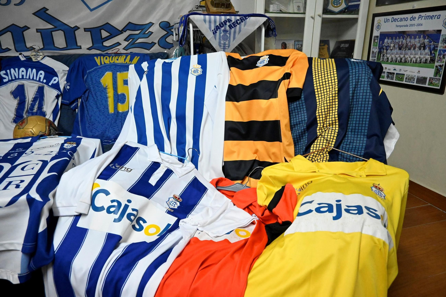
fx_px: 297
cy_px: 148
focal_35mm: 24
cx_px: 223
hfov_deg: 73.8
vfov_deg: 53.1
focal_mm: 16
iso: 6400
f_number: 5
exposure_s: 1/60
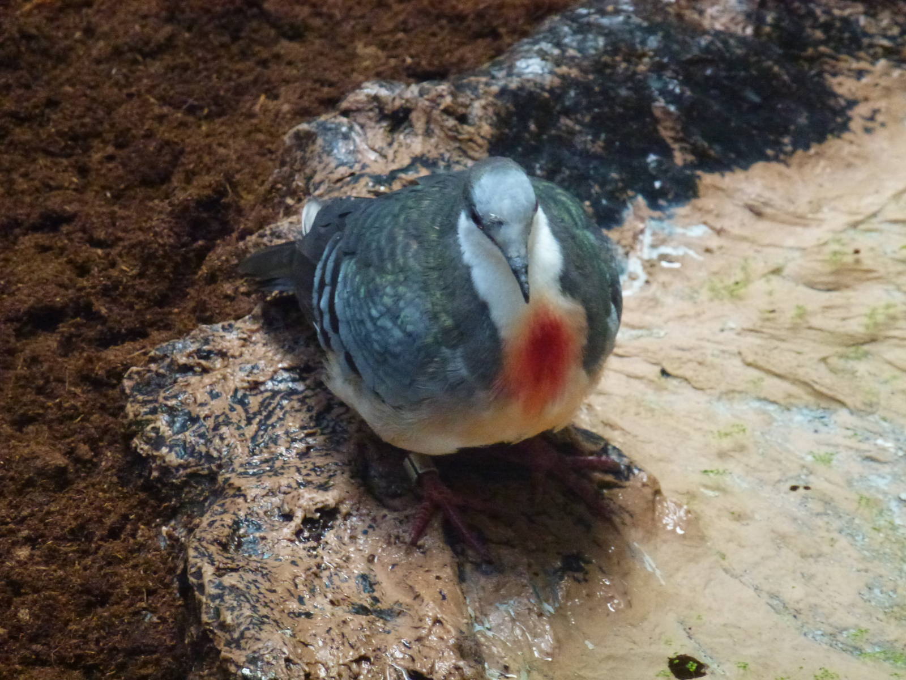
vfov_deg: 6.0
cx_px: 453
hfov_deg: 8.0
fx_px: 6517
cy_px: 340
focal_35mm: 249
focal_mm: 44.5
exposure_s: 1/60
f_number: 5.6
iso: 800
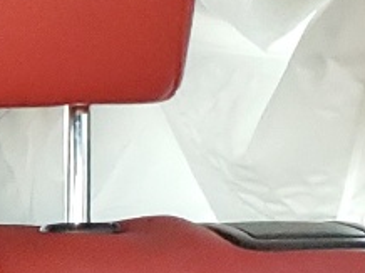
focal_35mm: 191
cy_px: 524
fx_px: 2012
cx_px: -747
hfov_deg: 8.6
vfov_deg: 7.5
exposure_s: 1/60.2
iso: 321
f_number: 1.5
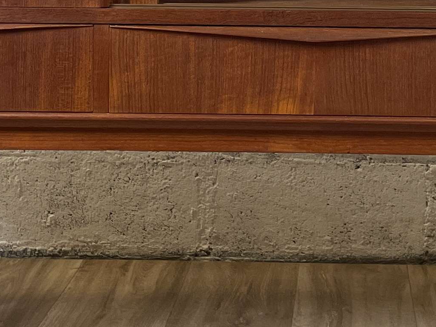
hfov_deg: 19.0
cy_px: -54
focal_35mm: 103
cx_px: 313
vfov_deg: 14.0
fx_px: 1297
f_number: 1.6
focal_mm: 4.2
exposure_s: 1/100
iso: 80
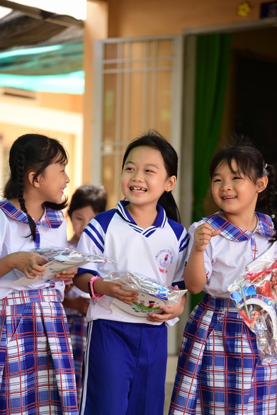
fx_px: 1534
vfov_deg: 15.4
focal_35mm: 133
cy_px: 228
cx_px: 134
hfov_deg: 10.3
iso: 320
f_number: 4
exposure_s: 1/250
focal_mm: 120
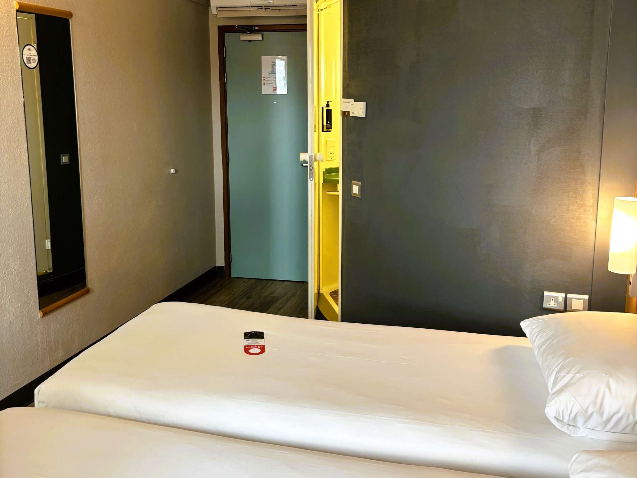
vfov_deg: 53.1
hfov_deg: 67.3
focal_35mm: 26
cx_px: 318
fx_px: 478
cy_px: 239
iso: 80
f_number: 1.6
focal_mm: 5.96
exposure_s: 1/50
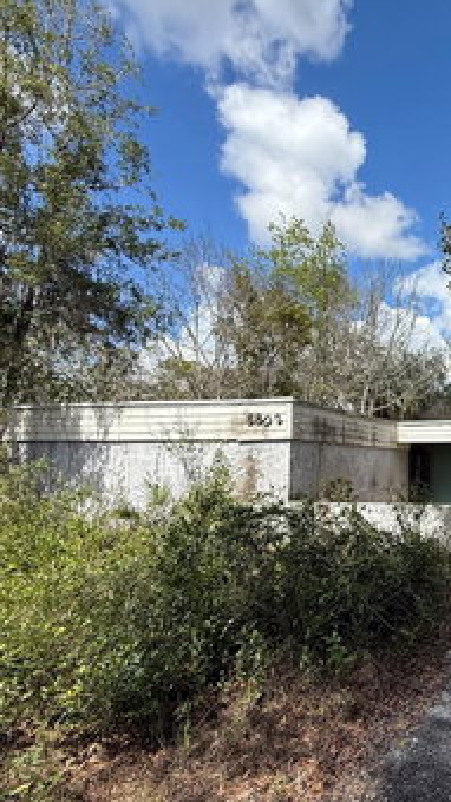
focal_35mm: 23
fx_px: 489
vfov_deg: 78.6
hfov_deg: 42.5
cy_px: 427
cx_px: 453
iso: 50
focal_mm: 2.22
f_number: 2.2
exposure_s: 1/1189
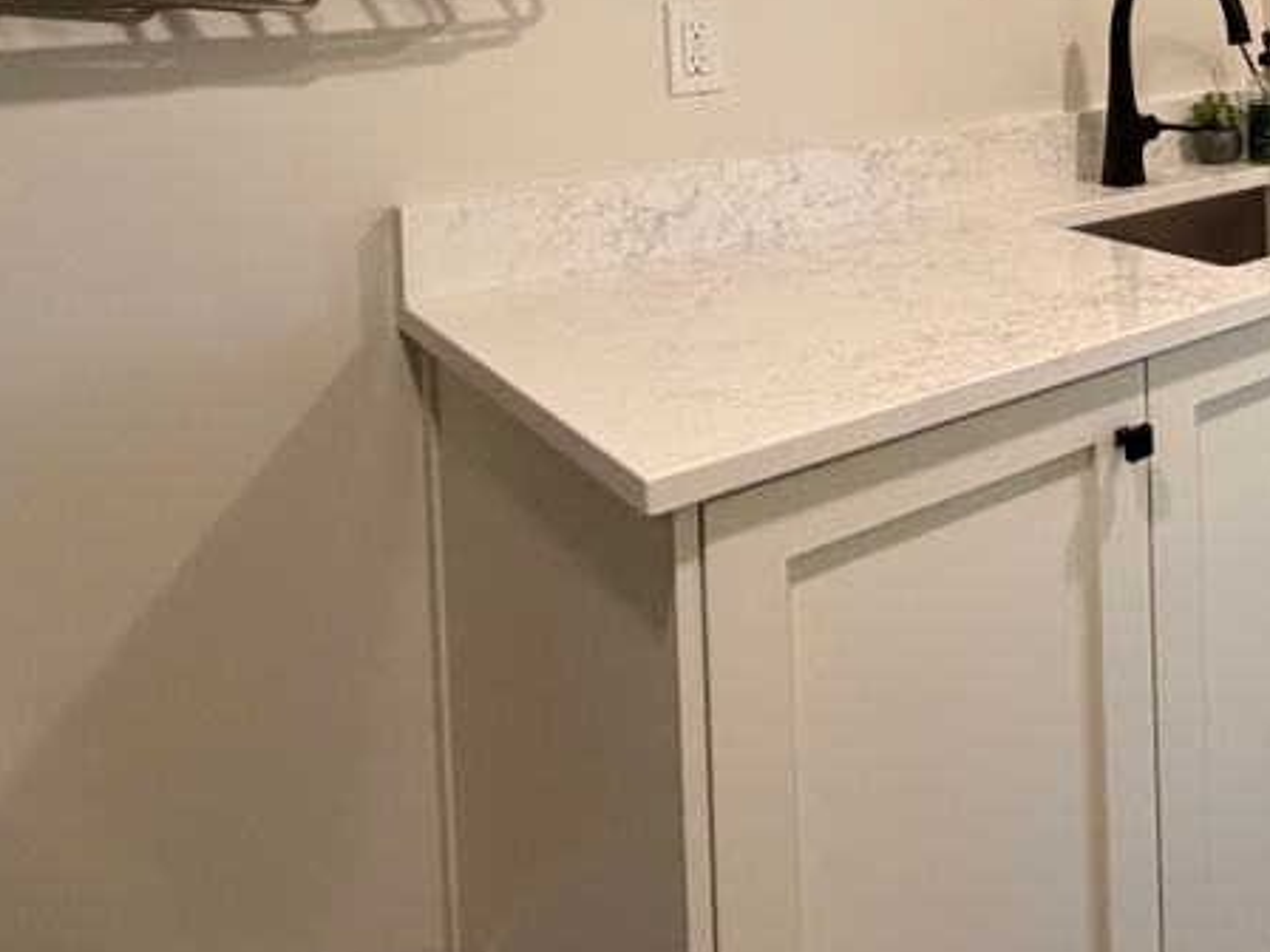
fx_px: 1174
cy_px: 68
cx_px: 1284
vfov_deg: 40.3
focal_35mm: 32
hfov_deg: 46.9
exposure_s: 1/60
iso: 200
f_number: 2.2
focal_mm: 2.22
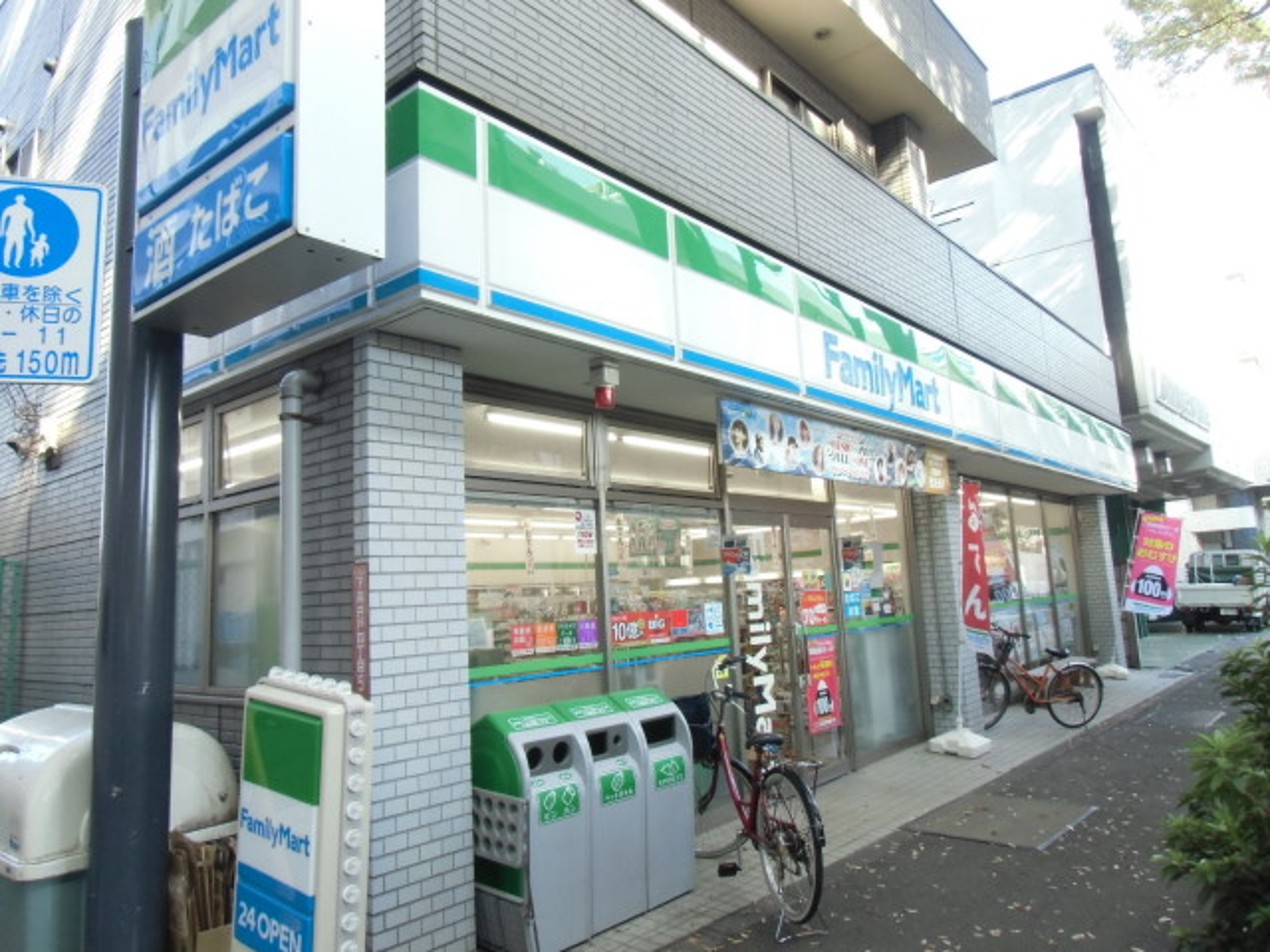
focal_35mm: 24
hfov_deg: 71.6
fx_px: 881
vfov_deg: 56.8
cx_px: 635
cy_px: 476
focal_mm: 4.24
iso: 200
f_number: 3
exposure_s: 1/80
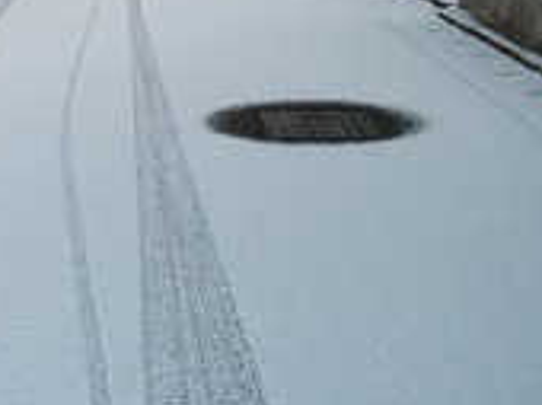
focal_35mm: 73
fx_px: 1141
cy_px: 26
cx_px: -16
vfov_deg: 19.7
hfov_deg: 25.3
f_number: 2.9
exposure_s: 1/125
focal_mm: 5.7
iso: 80
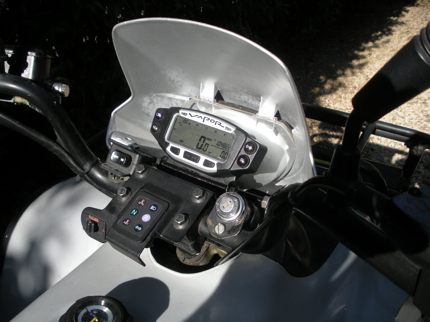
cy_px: 161
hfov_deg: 51.4
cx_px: 215
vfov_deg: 39.7
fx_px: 447
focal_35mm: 36
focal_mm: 6.3
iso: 64
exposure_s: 1/434
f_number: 3.5
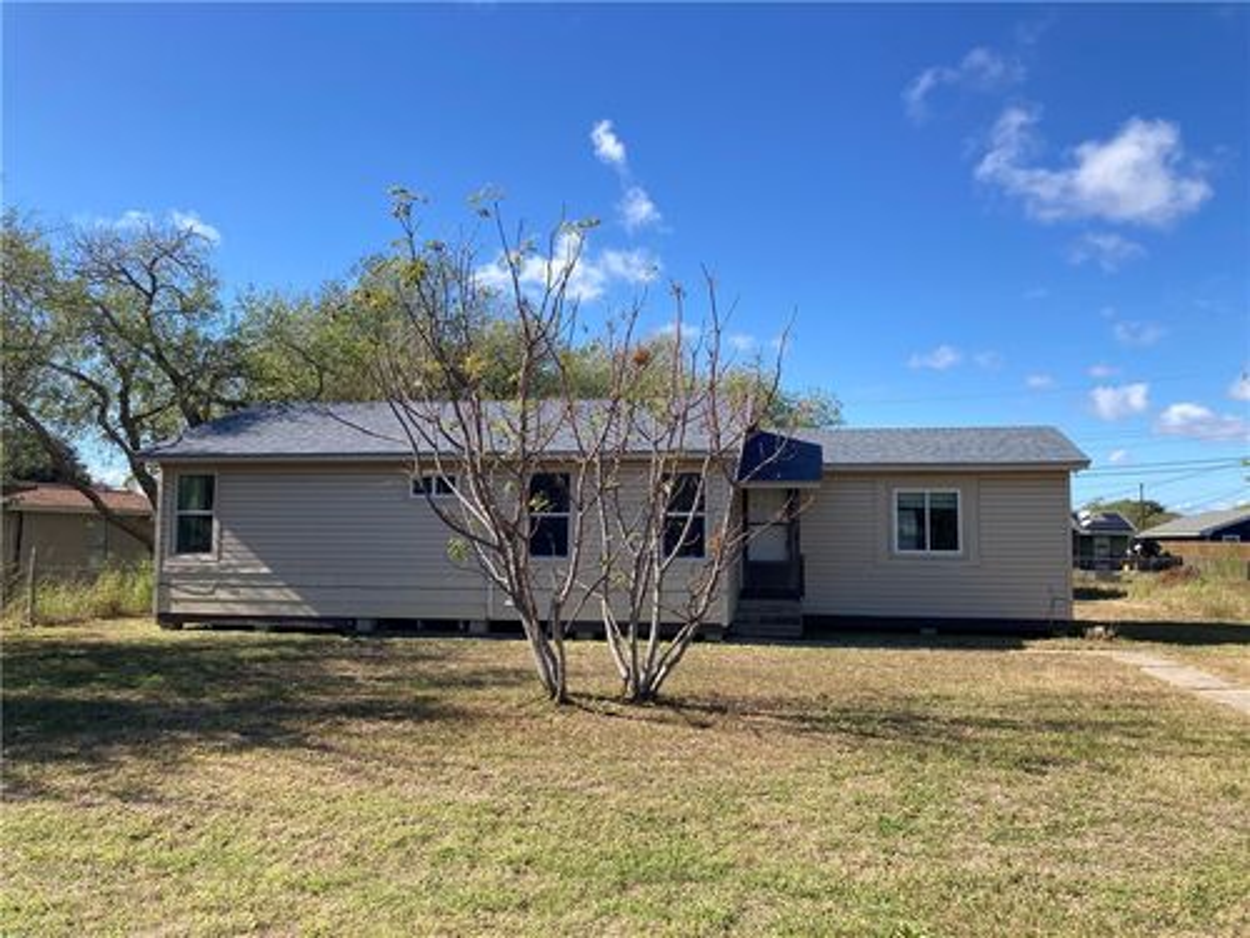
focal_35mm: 28
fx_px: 1011
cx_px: 625
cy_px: 469
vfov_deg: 49.7
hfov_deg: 63.4
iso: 20
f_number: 1.8
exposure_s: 1/1473
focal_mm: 3.99
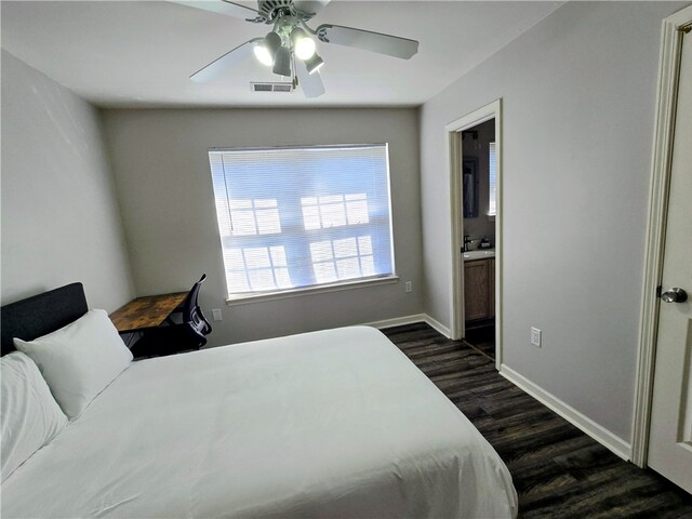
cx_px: 346
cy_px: 260
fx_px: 260
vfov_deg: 89.9
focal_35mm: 13
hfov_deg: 106.2
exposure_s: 1/160
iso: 50
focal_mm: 2.2
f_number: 2.2
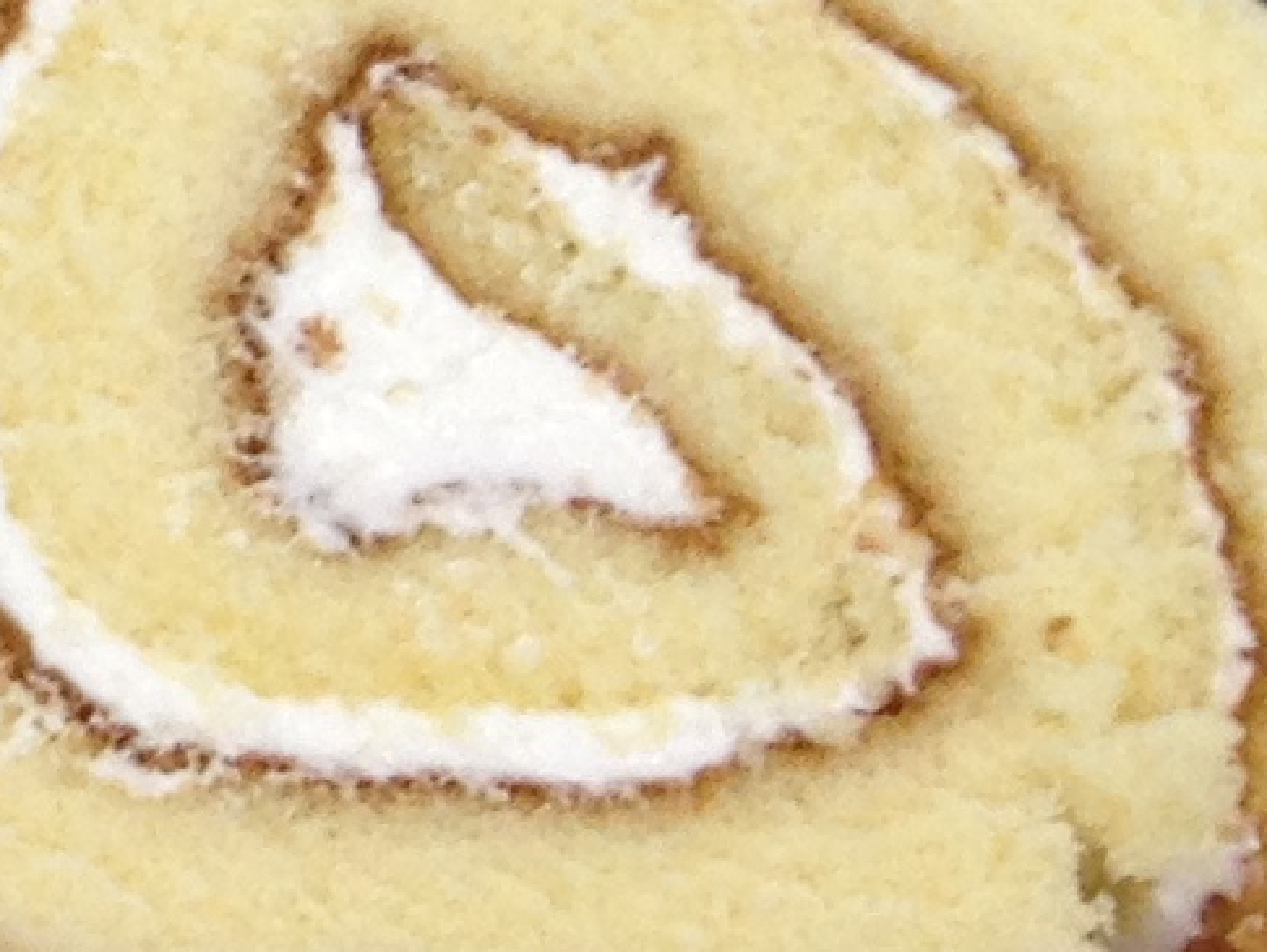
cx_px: -2852
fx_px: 8606
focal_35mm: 235
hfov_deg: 7.2
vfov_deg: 6.2
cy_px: -939
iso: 64
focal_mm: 4.28
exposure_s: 1/40
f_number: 2.4
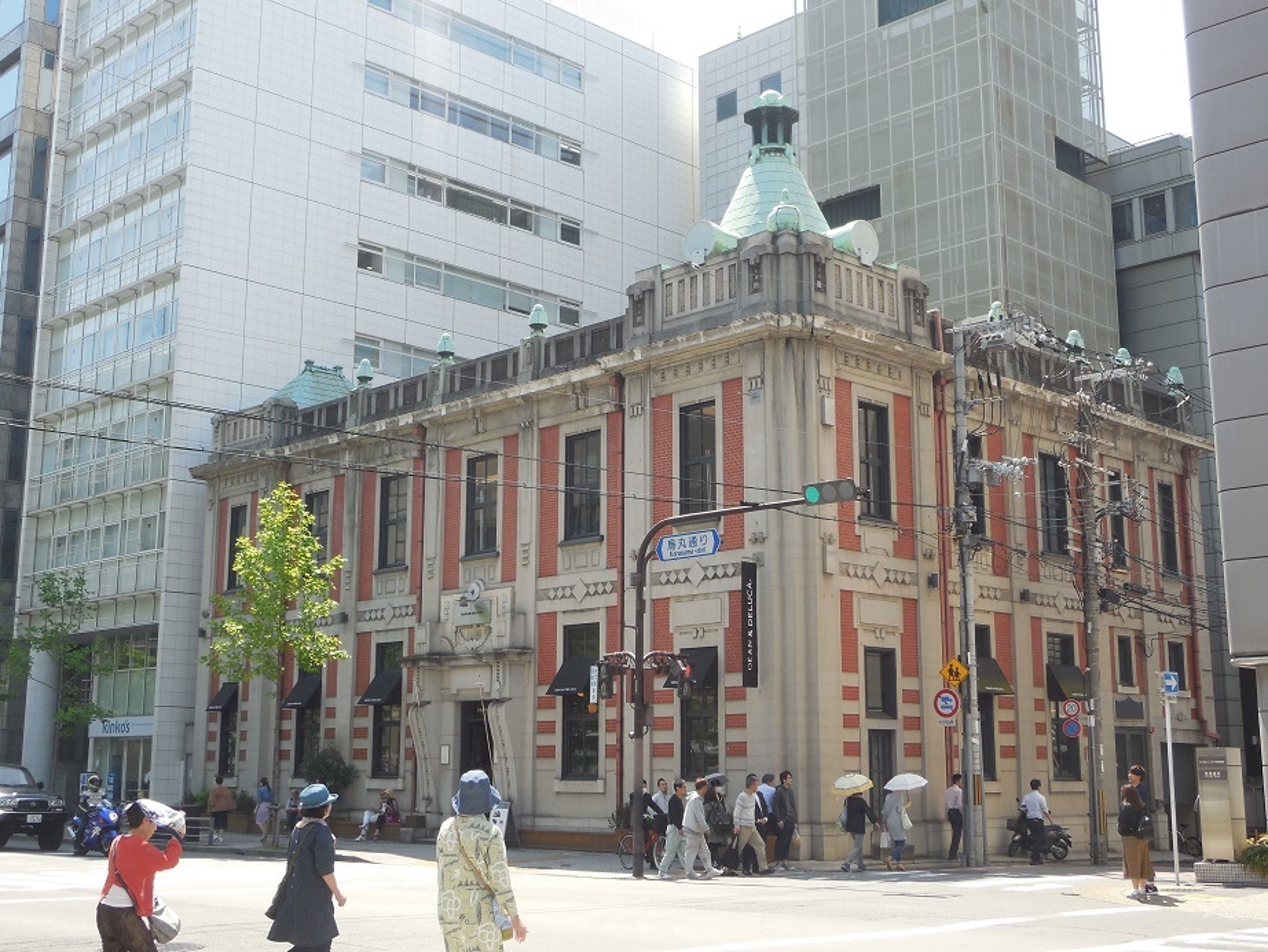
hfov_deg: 41.2
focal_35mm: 46
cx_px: 634
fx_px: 1685
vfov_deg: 31.5
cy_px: 476
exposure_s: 1/400
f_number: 3.8
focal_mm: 8.2
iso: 125
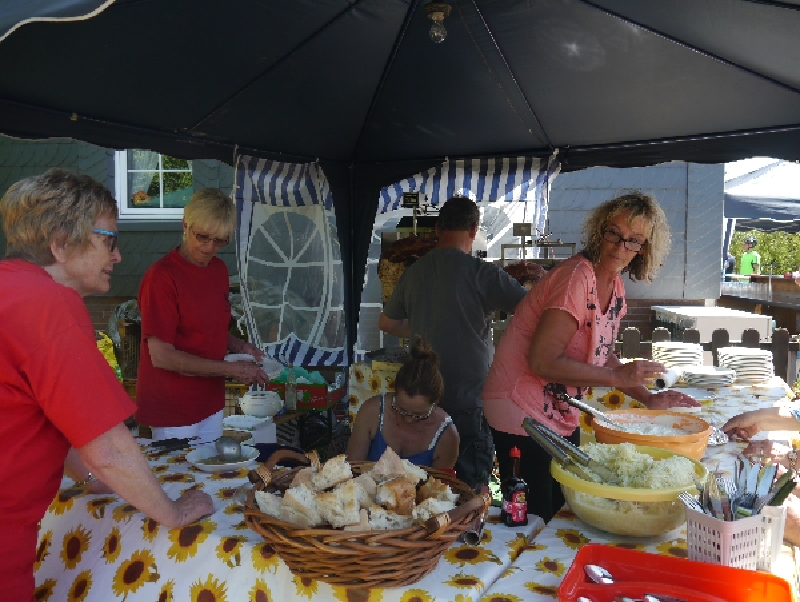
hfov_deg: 63.4
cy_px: 301
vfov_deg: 49.8
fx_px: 648
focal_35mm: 28
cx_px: 400
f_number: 4.5
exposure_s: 1/200
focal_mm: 14
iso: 160
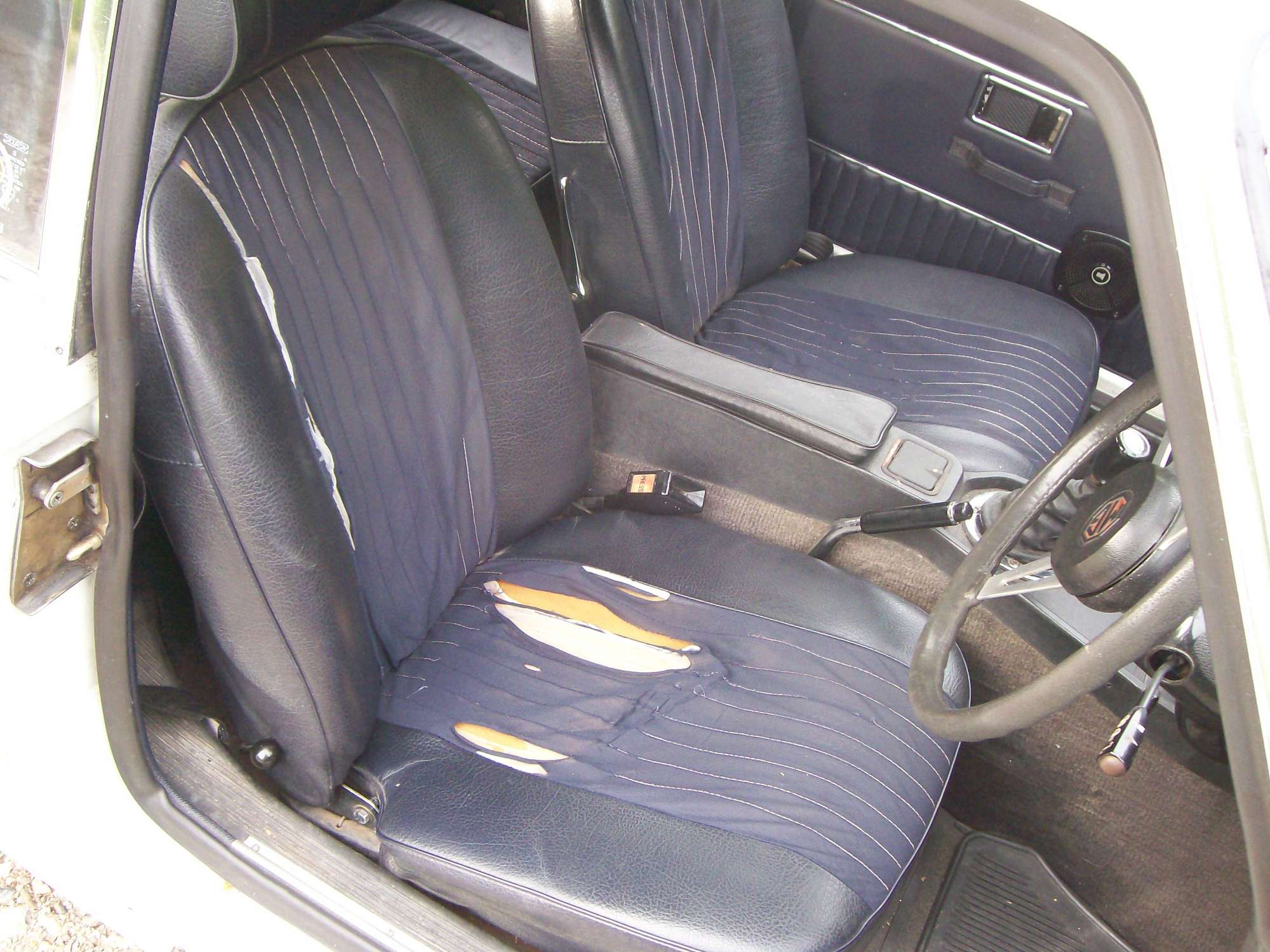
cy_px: 476
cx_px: 635
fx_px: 1284
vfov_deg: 40.7
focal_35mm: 35
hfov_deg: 52.6
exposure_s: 1/64
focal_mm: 5.8
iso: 200
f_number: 2.8
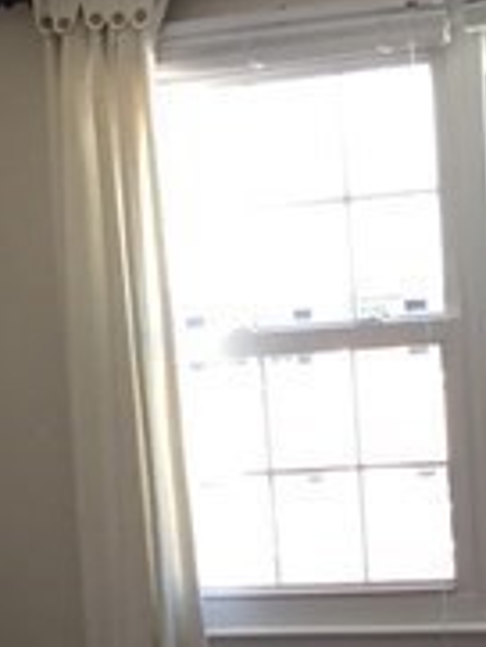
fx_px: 2300
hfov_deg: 12.0
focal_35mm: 123
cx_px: 372
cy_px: 933
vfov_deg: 15.0
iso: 40
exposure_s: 1/30
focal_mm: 4.15
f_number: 2.2
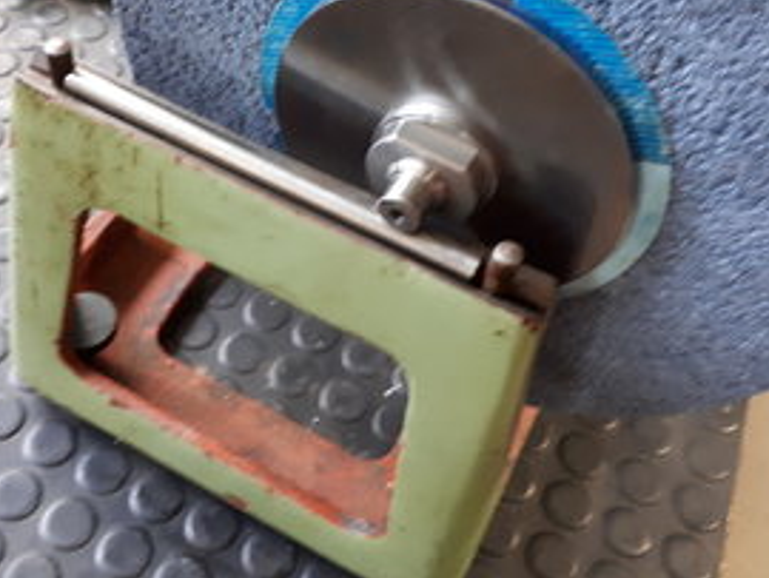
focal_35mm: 40
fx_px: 889
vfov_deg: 35.8
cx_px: 296
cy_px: 211
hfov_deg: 46.4
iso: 320
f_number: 1.9
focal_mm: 3.6
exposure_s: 1/17
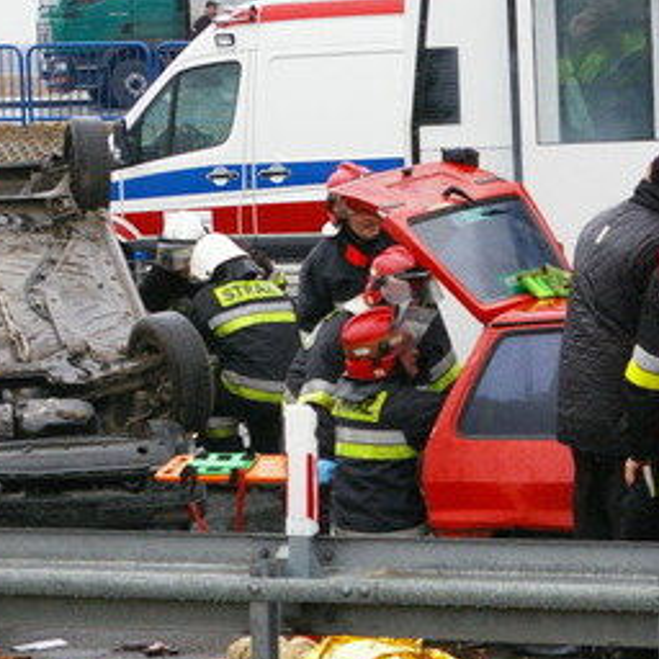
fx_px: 4182
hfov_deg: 9.0
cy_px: 420
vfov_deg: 9.0
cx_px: 628
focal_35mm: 194
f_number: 9.5
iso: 800
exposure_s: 1/350
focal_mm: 55
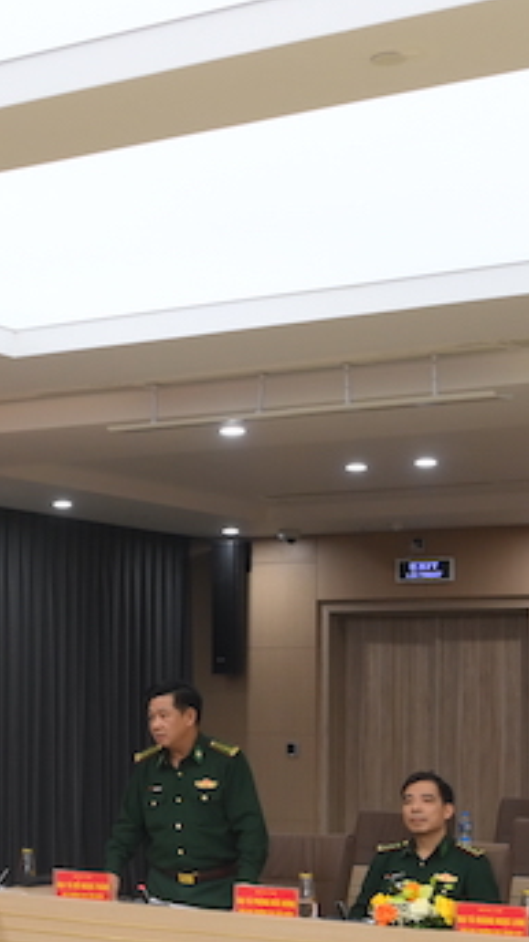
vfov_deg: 27.0
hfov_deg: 15.1
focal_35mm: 78
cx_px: -47
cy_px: 645
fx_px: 1949
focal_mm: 32
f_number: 4.5
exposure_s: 1/160
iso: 1000
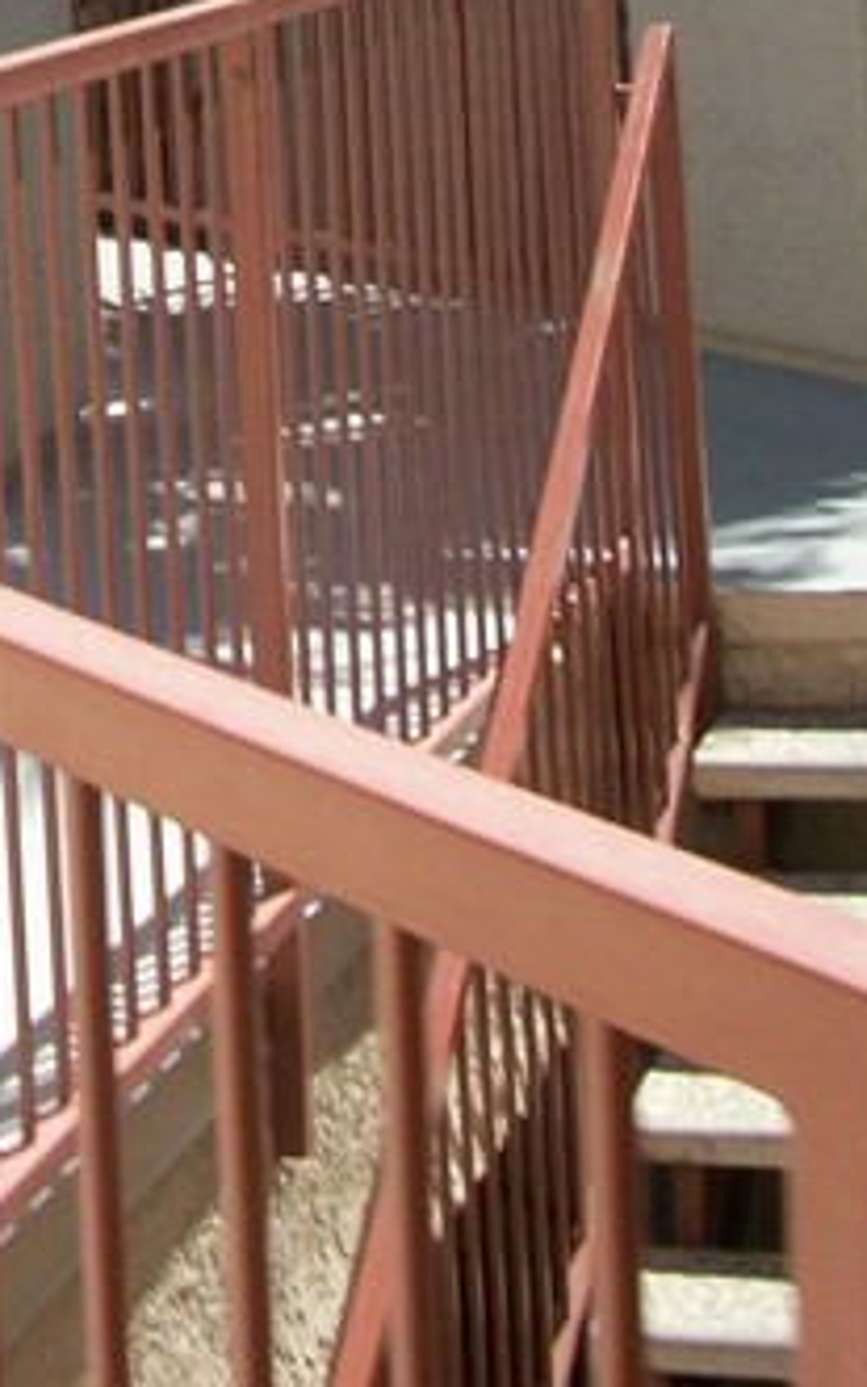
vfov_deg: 18.9
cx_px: -356
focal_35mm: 105
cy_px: -189
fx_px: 3968
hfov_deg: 12.0
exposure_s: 1/125
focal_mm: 5.7
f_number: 8.8
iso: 80
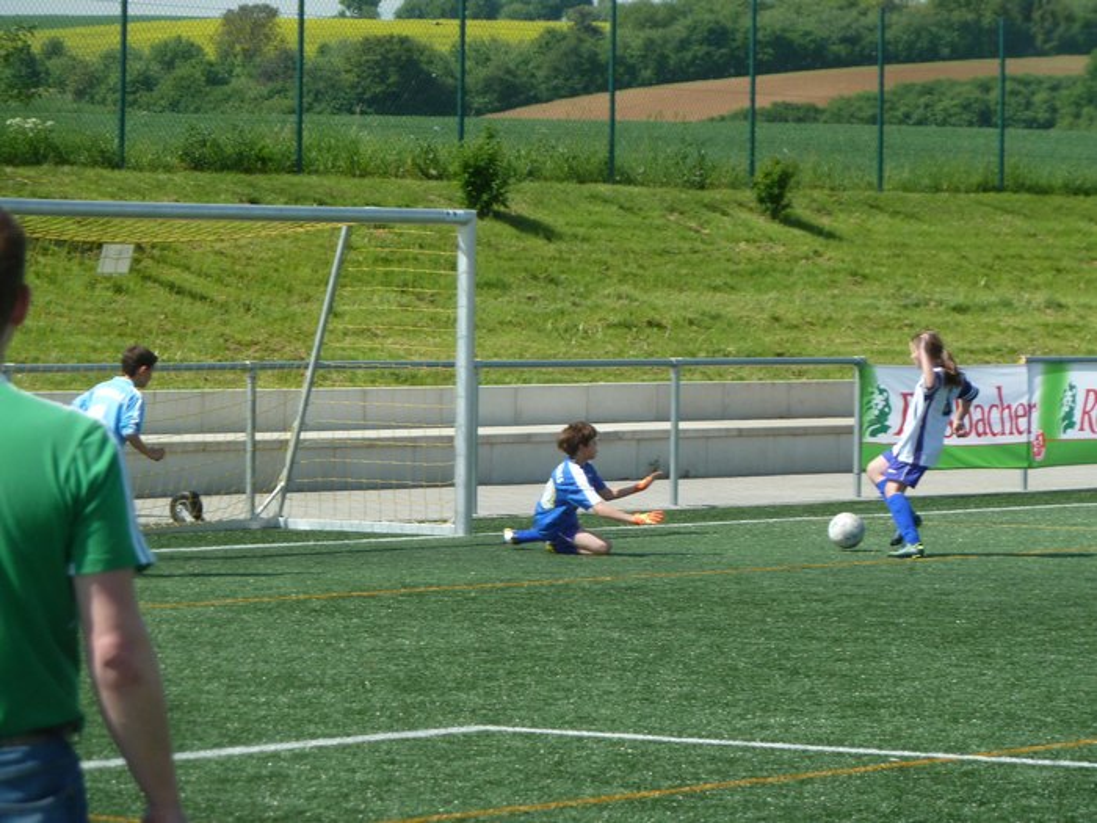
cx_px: 548
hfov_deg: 10.1
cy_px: 412
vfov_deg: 7.6
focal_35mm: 196
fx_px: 6211
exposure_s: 1/640
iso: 125
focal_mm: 32.1
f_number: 4.5
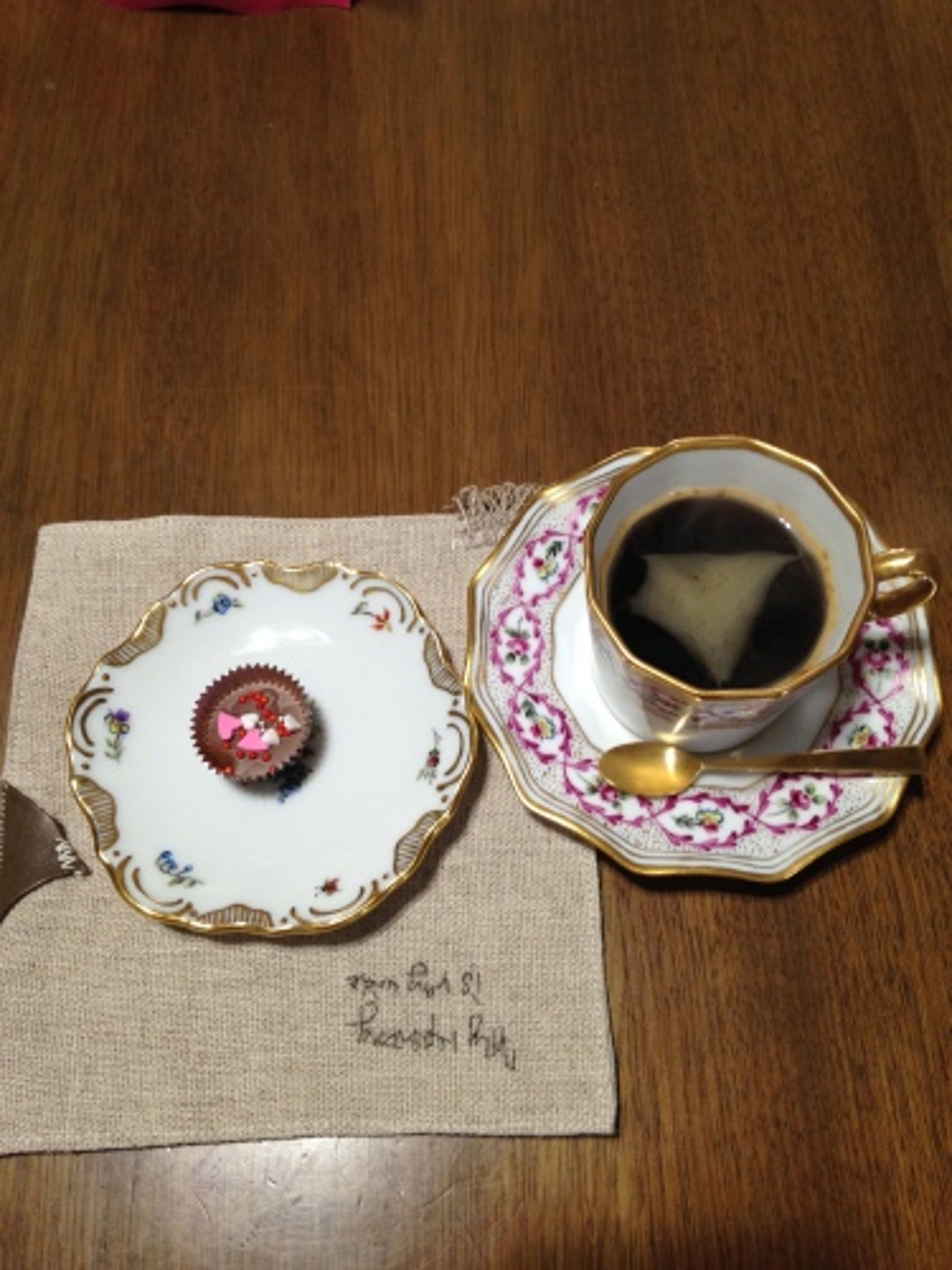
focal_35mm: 33
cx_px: 476
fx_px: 1210
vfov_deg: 55.4
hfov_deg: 42.9
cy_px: 635
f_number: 2.4
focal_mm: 4.12
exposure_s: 1/20
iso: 80
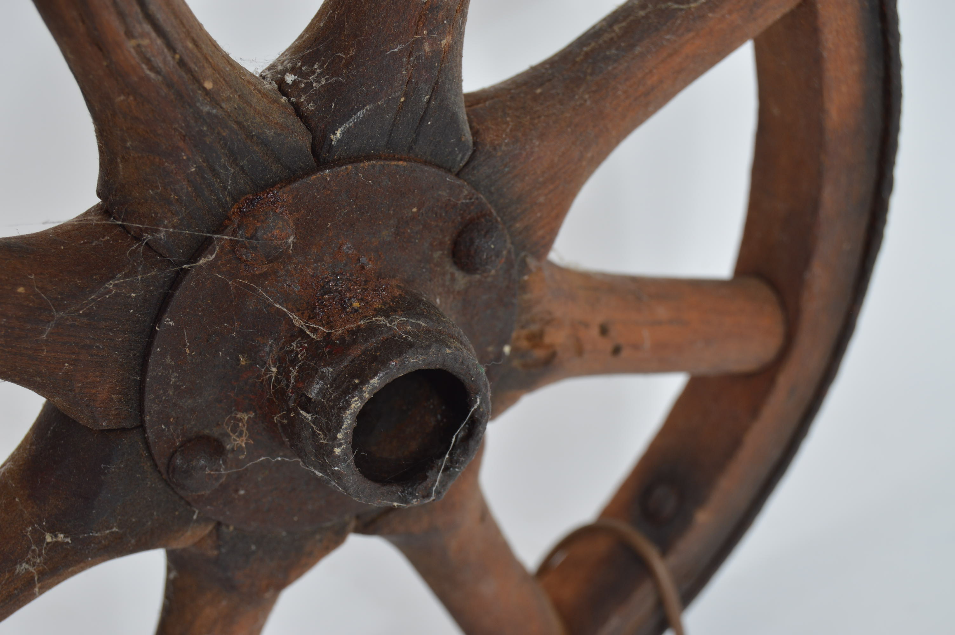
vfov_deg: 16.5
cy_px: 318
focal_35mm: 82
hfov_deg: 24.6
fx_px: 2187
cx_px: 478
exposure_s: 1/80
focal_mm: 55
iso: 100
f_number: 9
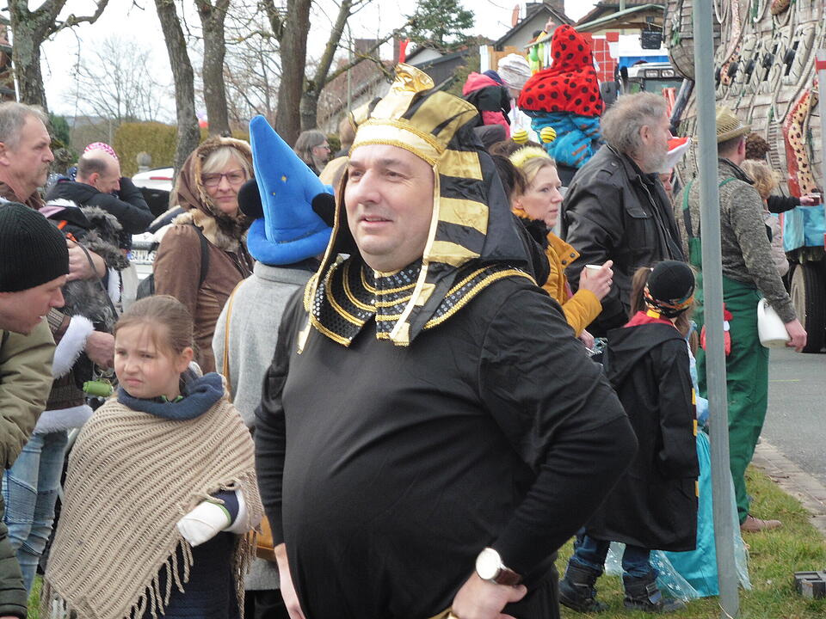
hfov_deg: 9.9
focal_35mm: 199
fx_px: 4748
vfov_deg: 7.5
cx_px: 413
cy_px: 310
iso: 160
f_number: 5.5
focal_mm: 35.6
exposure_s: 1/125
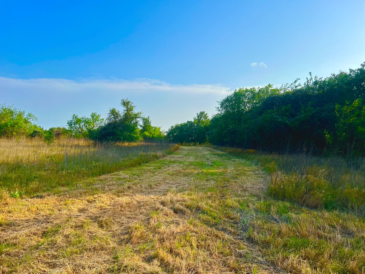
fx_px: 274
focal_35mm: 26
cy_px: 137
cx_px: 182
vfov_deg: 53.1
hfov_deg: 67.3
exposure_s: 1/3356
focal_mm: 5.7
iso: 50
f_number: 1.5
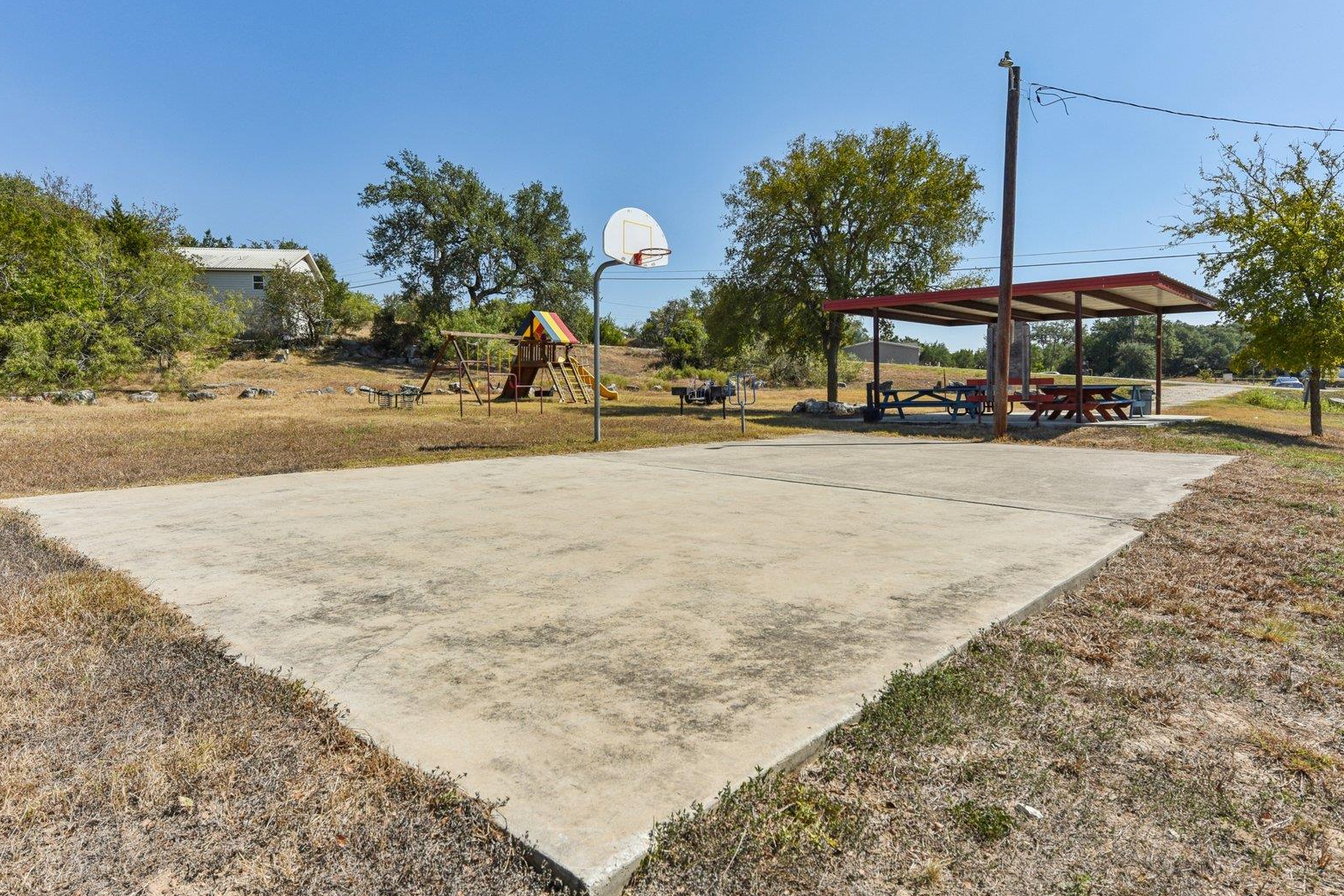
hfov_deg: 81.2
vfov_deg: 59.3
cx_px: 694
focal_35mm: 21
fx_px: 784
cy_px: 392
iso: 100
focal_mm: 16
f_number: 8
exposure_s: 1/500
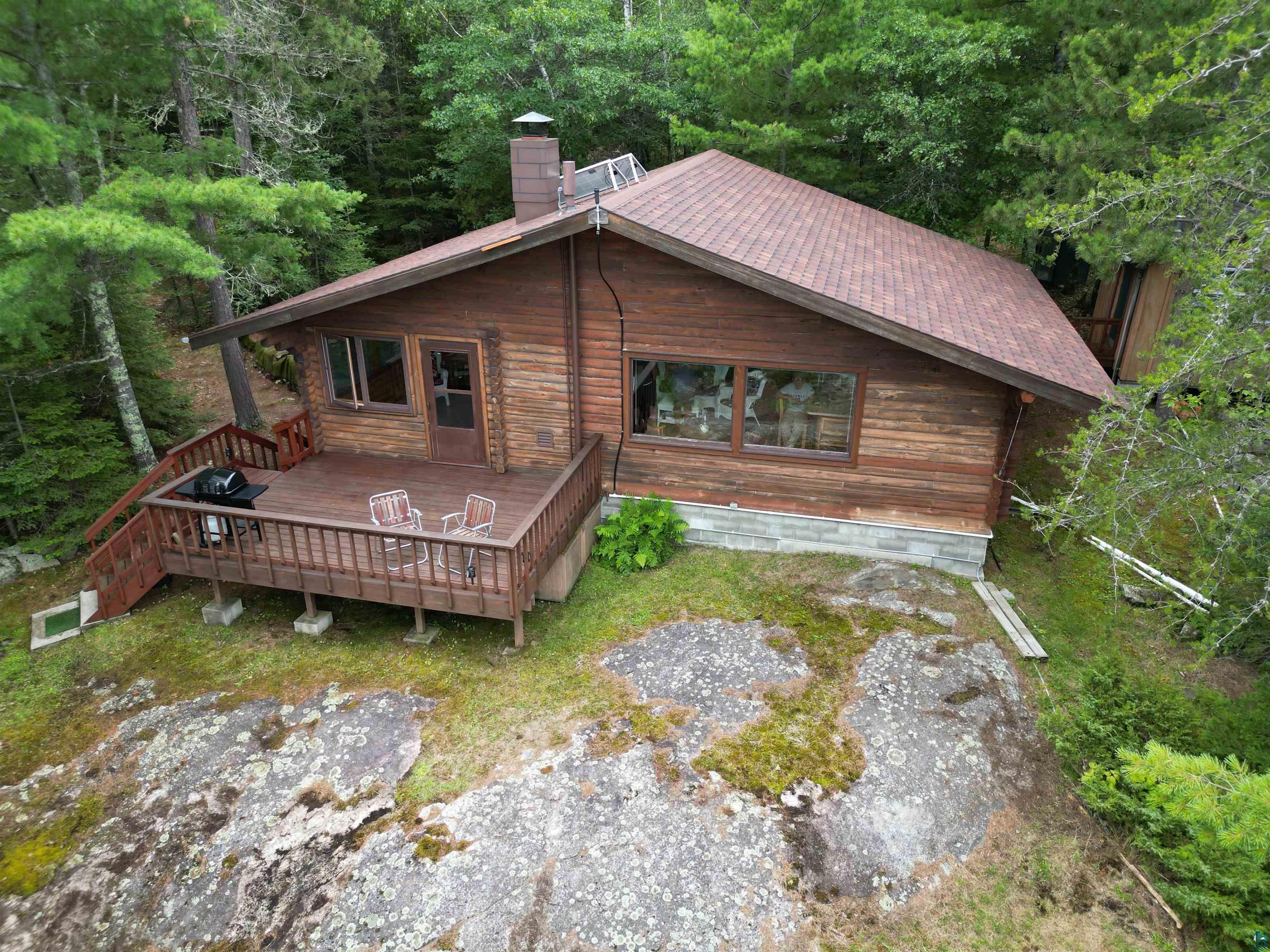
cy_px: 476
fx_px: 881
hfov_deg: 71.6
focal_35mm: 24
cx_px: 635
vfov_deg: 56.8
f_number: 1.7
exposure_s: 1/350
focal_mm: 6.72
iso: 120
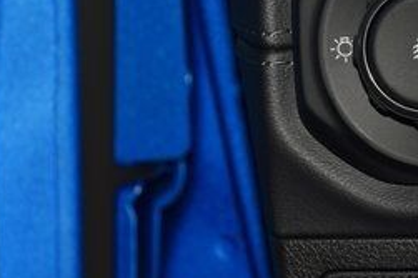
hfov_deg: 7.7
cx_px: 433
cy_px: 69
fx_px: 3110
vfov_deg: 5.1
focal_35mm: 268
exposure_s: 1/125
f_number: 8
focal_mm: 70
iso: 100
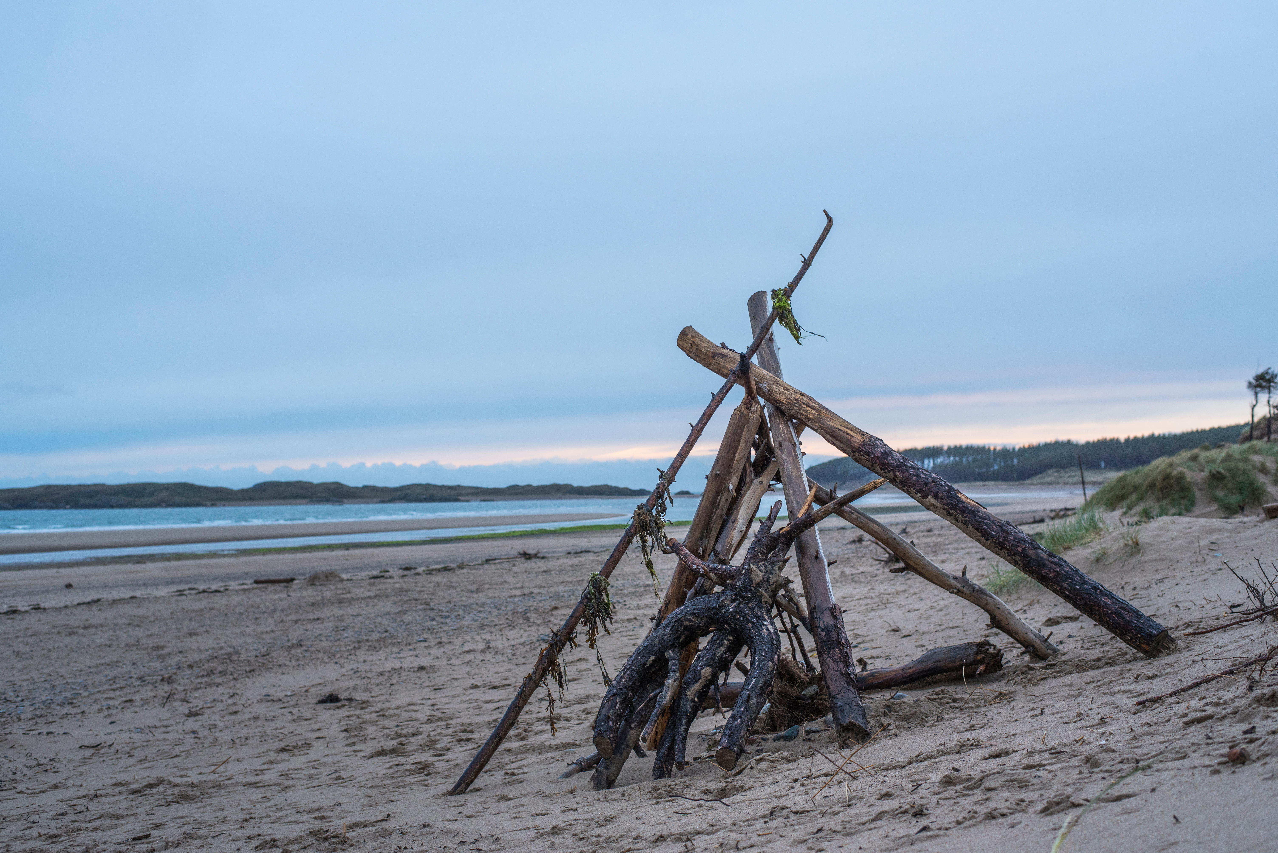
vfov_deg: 27.0
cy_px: 426
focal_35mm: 50
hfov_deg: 39.6
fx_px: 1776
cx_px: 639
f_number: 4.5
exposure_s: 1/320
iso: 320
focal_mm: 50
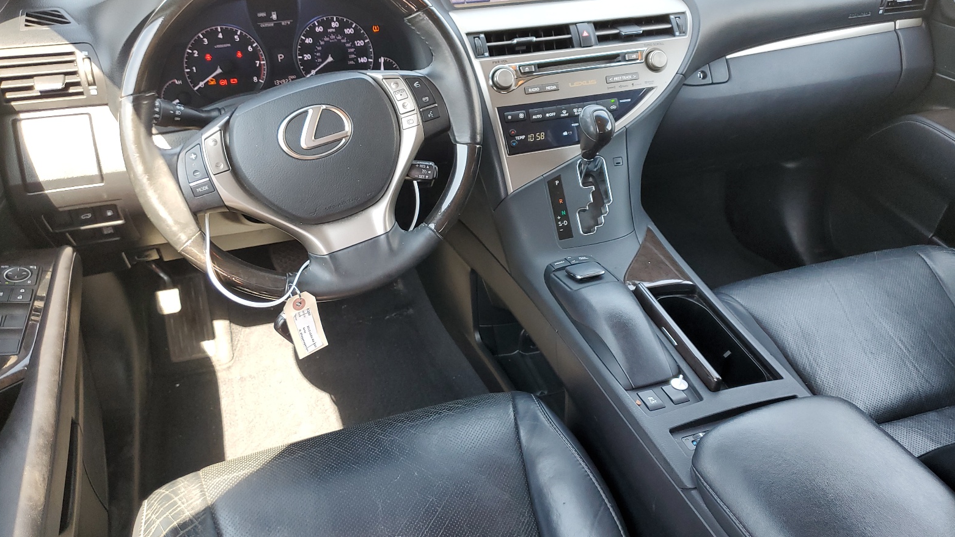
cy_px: 239
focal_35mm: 29
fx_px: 734
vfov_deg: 40.1
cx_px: 482
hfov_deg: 66.1
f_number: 1.5
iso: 66
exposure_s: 1/120
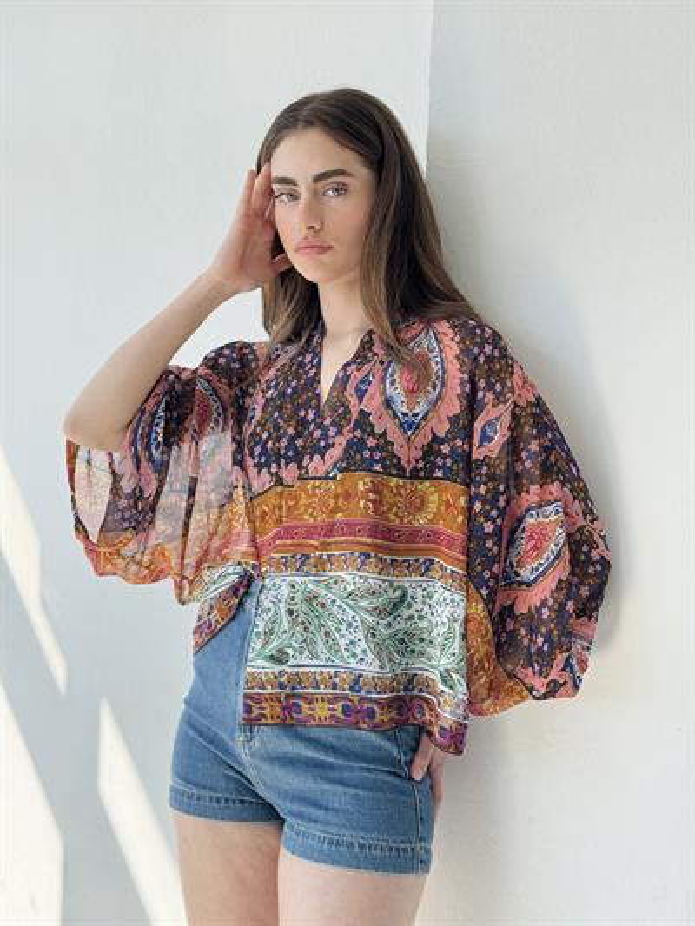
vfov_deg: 39.6
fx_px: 1284
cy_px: 463
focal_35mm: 48
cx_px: 348
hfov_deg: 30.3
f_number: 1.78
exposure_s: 1/495
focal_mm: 6.76
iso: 64
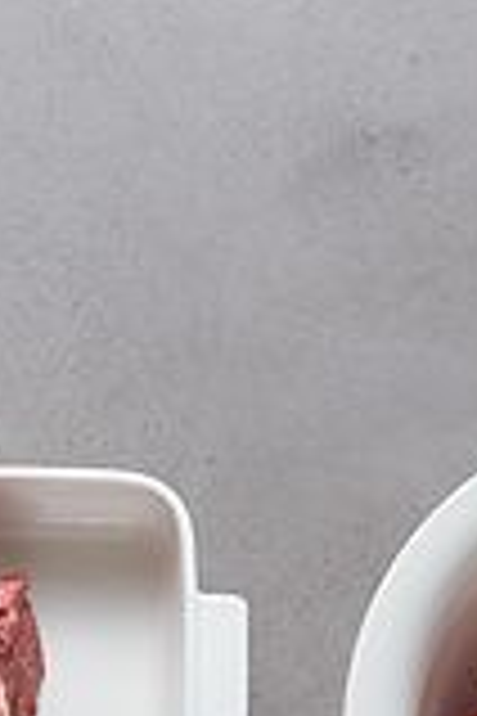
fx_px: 3796
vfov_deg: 9.9
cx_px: -29
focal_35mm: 191
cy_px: 1497
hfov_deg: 7.2
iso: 200
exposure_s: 1
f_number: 11
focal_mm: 35
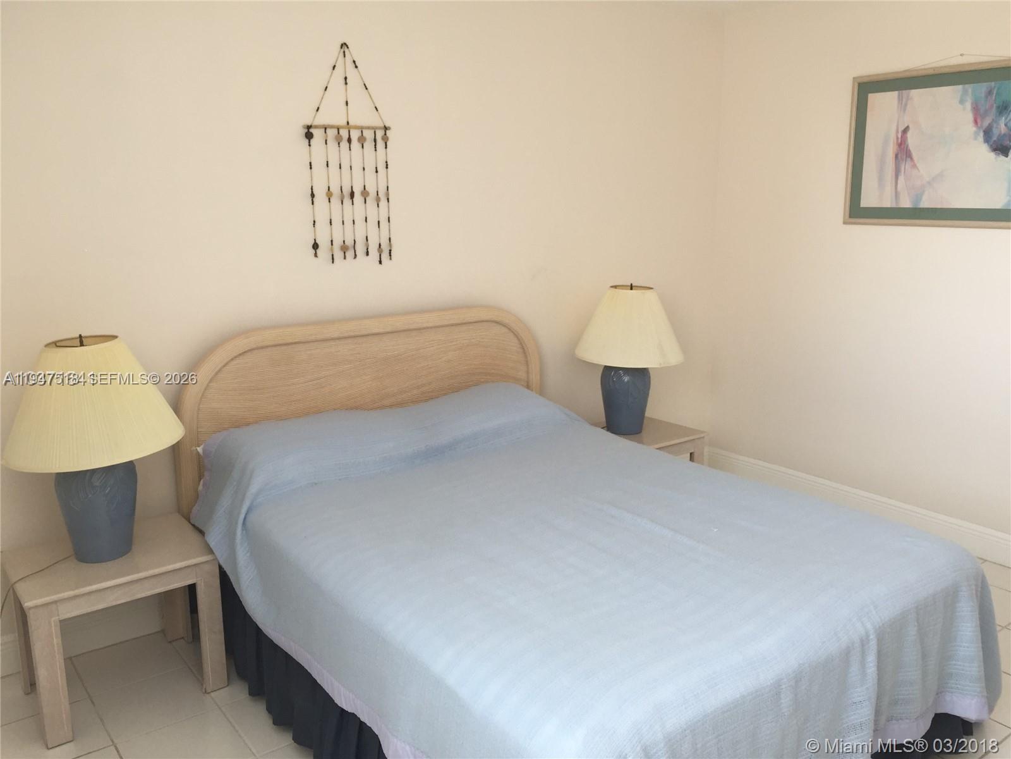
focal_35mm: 29
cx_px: 506
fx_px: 847
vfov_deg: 48.2
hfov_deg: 61.7
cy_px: 380
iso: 32
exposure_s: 1/60
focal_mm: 4.15
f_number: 2.2
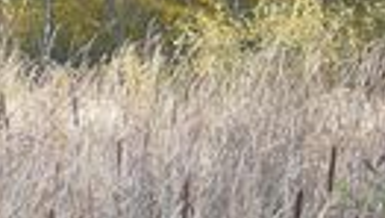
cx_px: 303
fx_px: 4547
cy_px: 451
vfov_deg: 2.7
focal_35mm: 445
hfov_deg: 4.8
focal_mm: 11.1
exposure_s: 1/160
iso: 100
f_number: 4
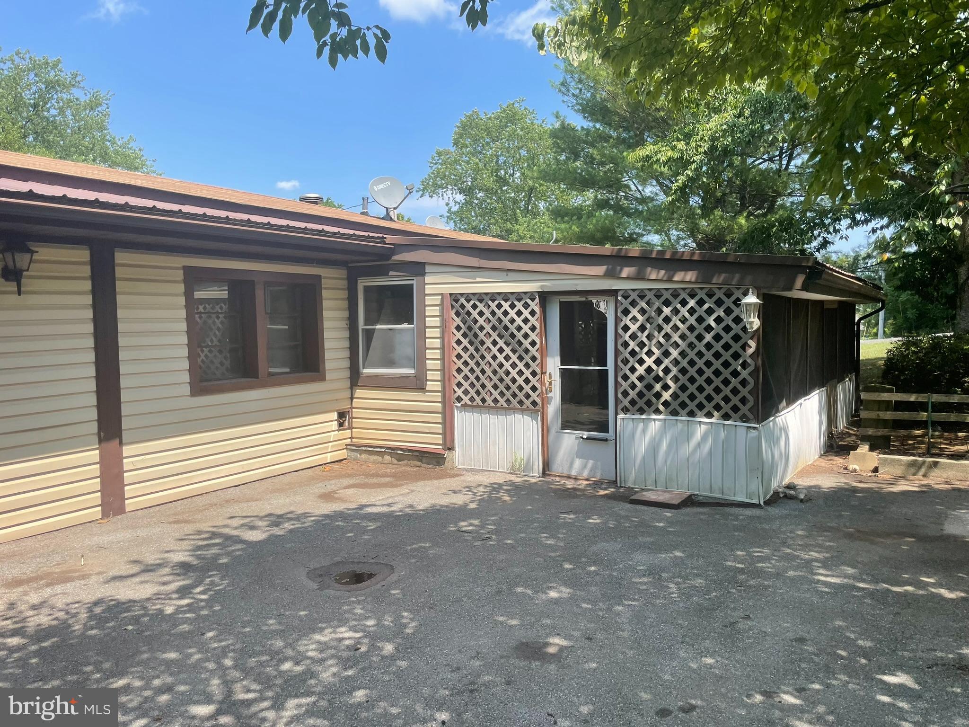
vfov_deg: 53.1
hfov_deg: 67.3
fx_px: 728
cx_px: 484
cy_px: 364
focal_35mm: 26
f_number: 1.6
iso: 32
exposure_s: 1/1490
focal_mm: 4.2
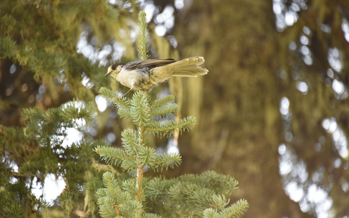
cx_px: 175
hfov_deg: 6.8
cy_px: 114
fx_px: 2920
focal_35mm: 307
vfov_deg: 4.3
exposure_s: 1/640
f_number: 5.6
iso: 2800
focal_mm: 300
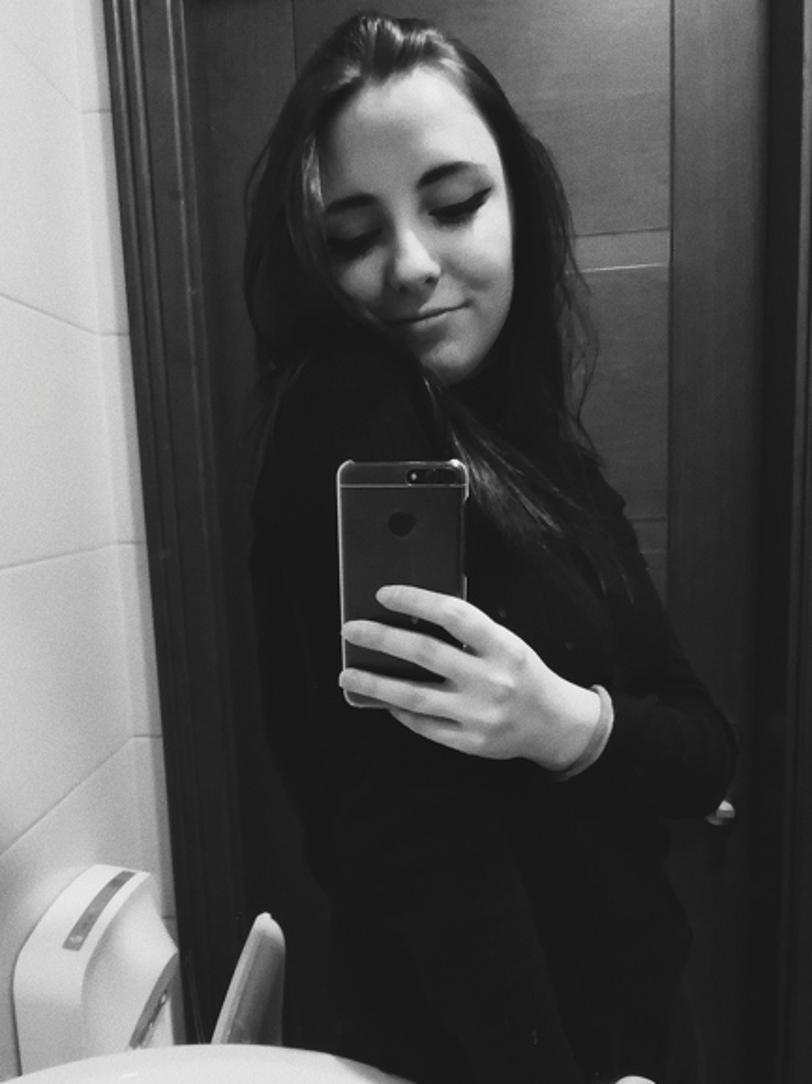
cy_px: 550
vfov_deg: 65.3
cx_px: 394
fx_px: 845
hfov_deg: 51.3
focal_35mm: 27
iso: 250
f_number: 2.2
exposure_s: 1/33.3
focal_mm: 3.46
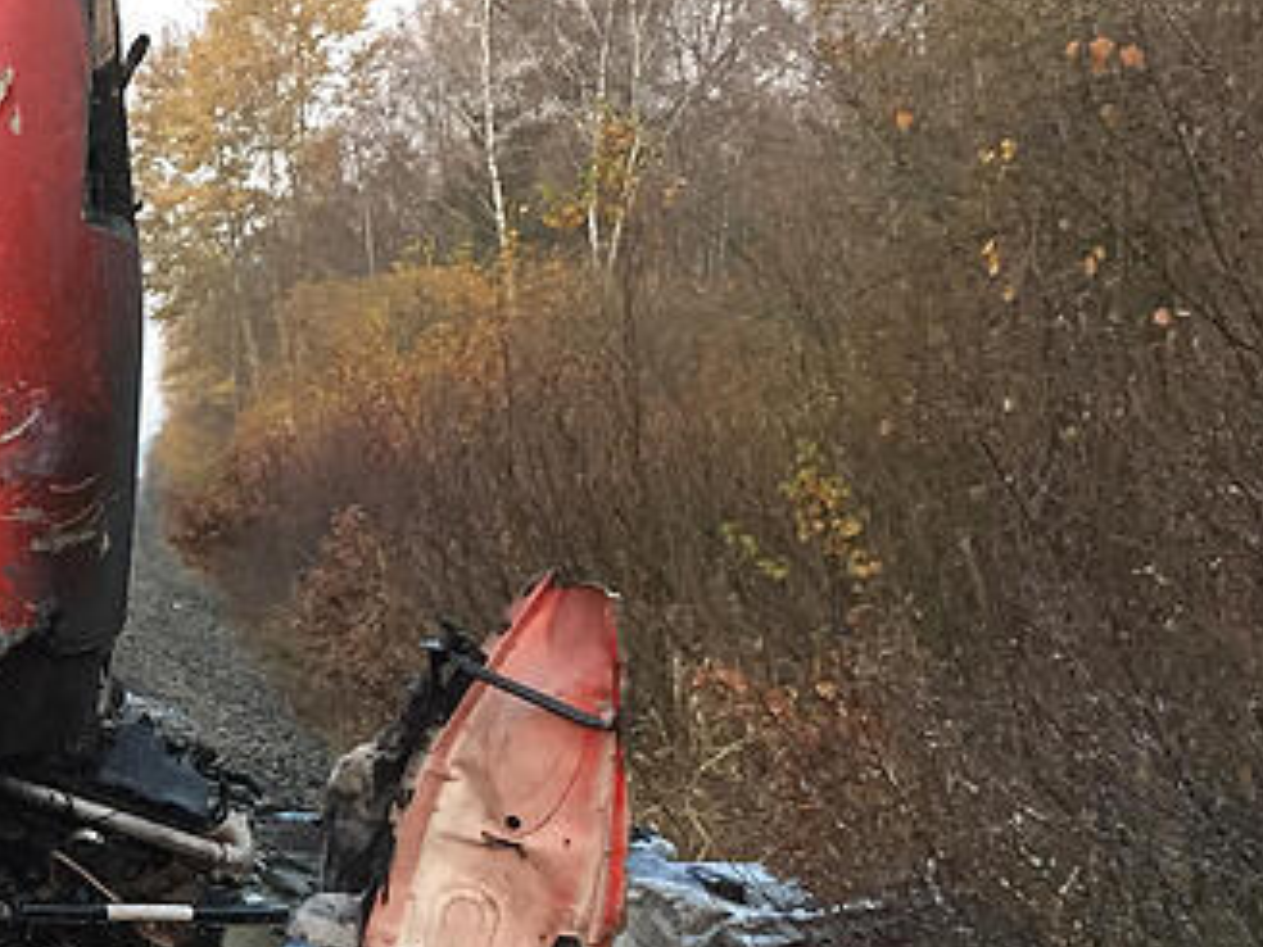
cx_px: -566
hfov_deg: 20.2
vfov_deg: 17.2
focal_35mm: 85
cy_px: 751
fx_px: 3101
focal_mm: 4.15
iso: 125
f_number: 2.2
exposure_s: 1/33
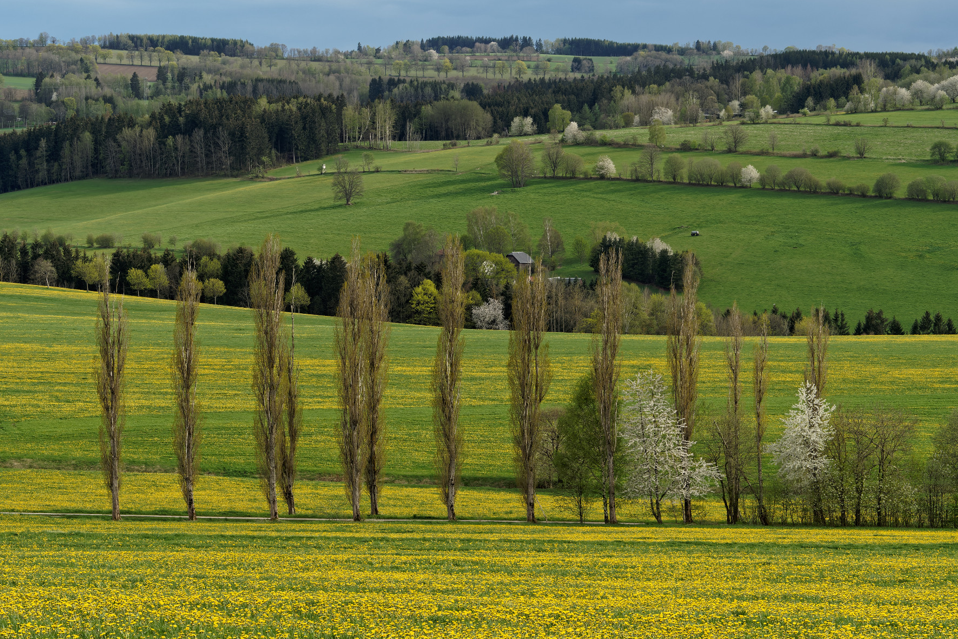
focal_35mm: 116
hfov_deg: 17.6
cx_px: 450
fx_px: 3086
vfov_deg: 11.8
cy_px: 308
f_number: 16
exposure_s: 1/80
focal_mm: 100
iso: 400
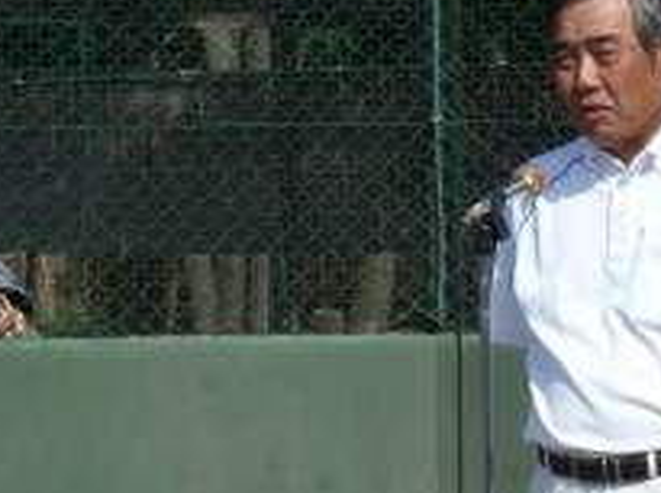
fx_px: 8216
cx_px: 606
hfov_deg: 4.6
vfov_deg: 3.4
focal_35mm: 431
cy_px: 467
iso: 80
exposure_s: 1/500
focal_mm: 24.1
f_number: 5
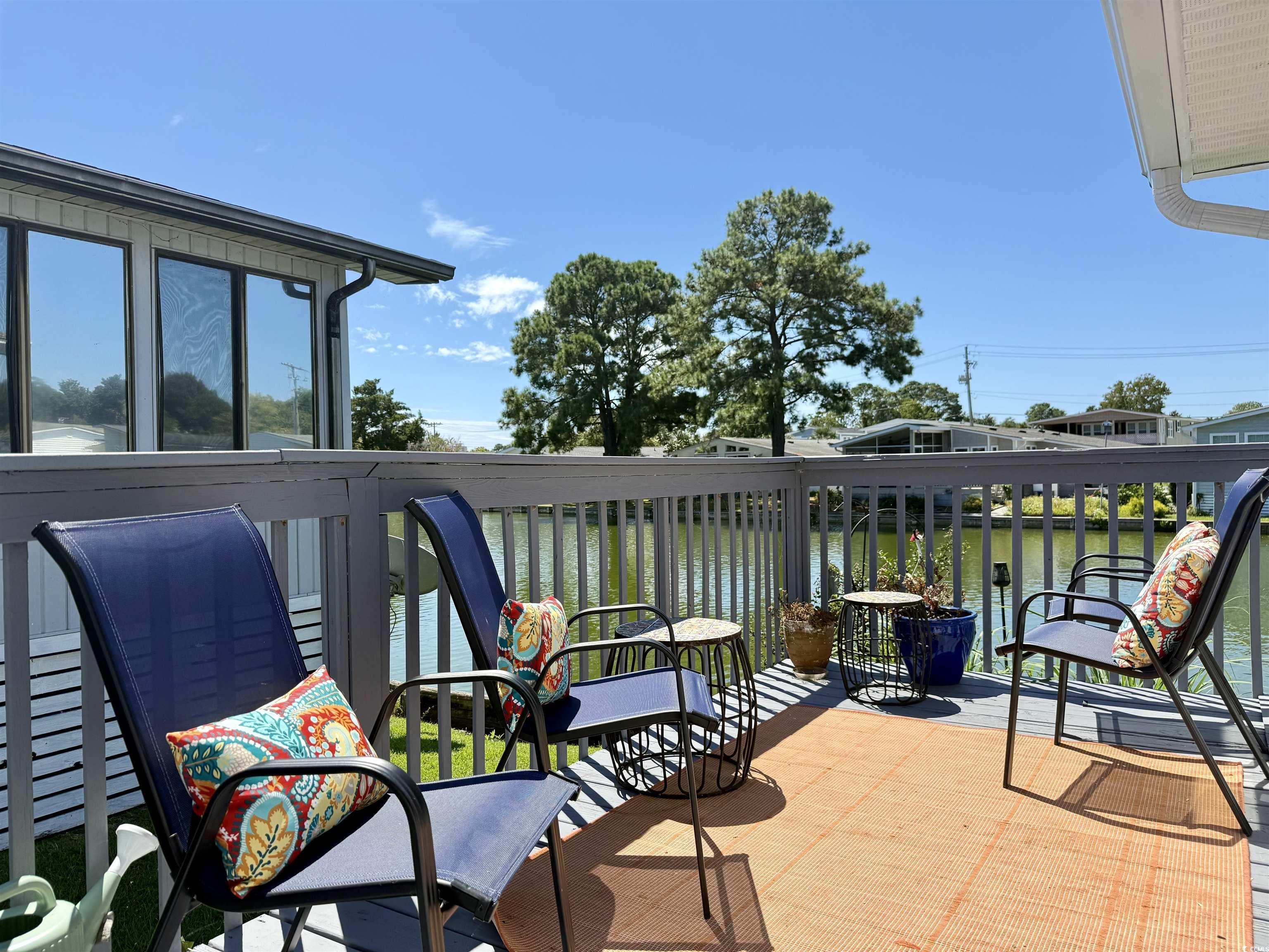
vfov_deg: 56.8
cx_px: 634
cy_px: 476
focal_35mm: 24
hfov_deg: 71.6
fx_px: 880
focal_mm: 6.76
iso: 100
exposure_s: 1/3759
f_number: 1.78
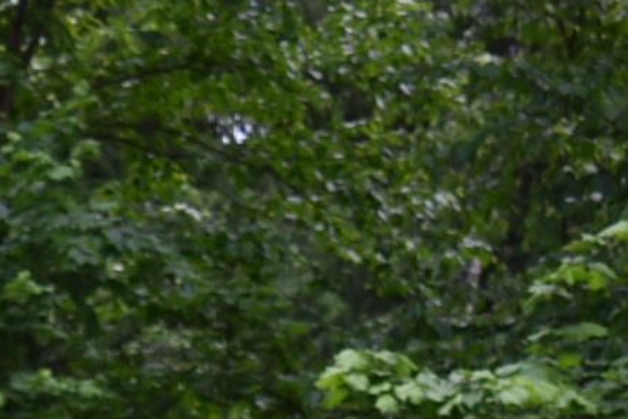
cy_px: 1360
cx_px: -935
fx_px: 5043
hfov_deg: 6.7
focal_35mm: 289
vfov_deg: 4.5
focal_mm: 28
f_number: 4.2
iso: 100
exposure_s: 1/160
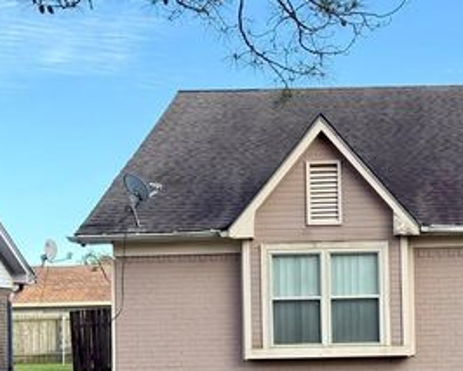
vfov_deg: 17.3
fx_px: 1206
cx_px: 409
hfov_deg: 21.3
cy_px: 299
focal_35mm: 88
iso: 80
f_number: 1.78
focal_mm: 6.76
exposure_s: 1/1070
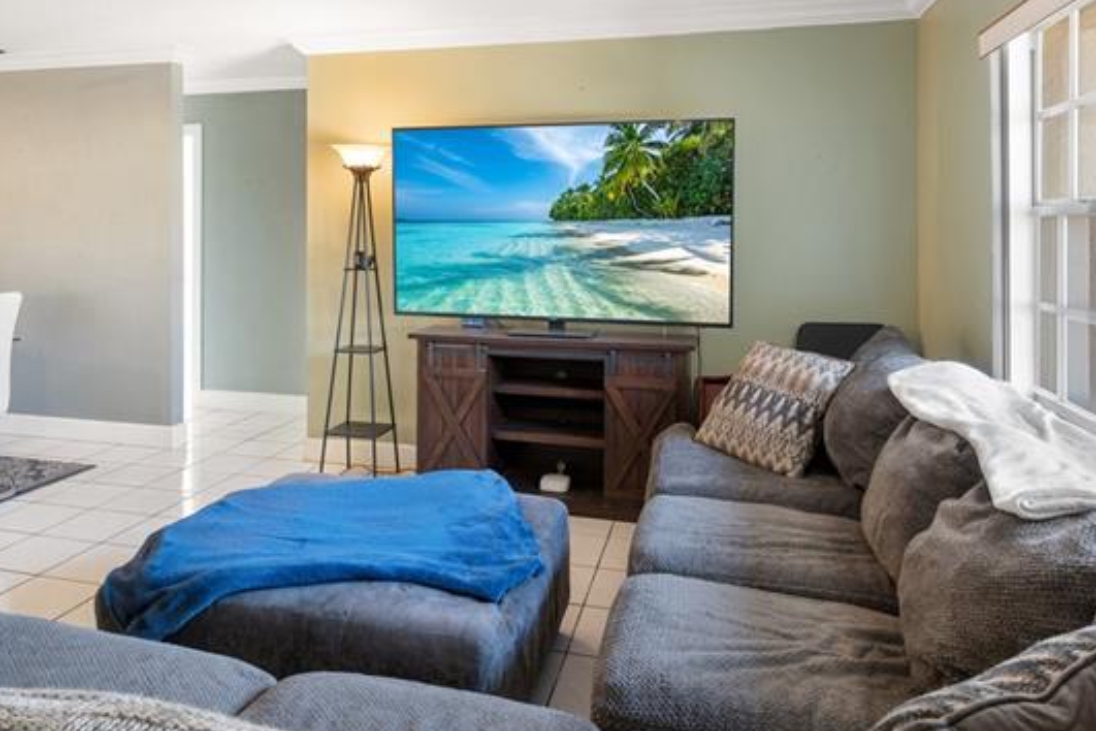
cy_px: 236
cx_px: 475
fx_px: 822
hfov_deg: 67.1
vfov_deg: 47.1
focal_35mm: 27
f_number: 7.1
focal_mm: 14
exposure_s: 1.3
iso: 250
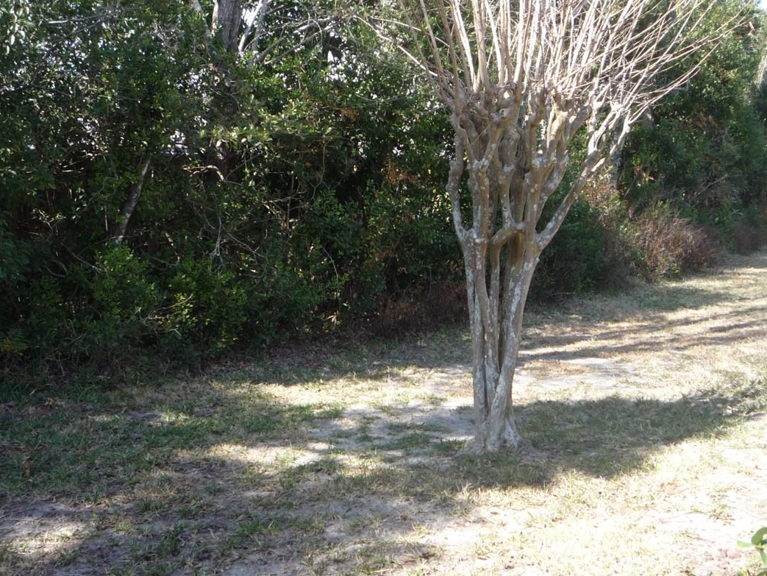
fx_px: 1020
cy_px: 284
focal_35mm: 46
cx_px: 397
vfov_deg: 31.5
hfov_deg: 41.2
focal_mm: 5.2
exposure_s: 1/125
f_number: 4
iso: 100
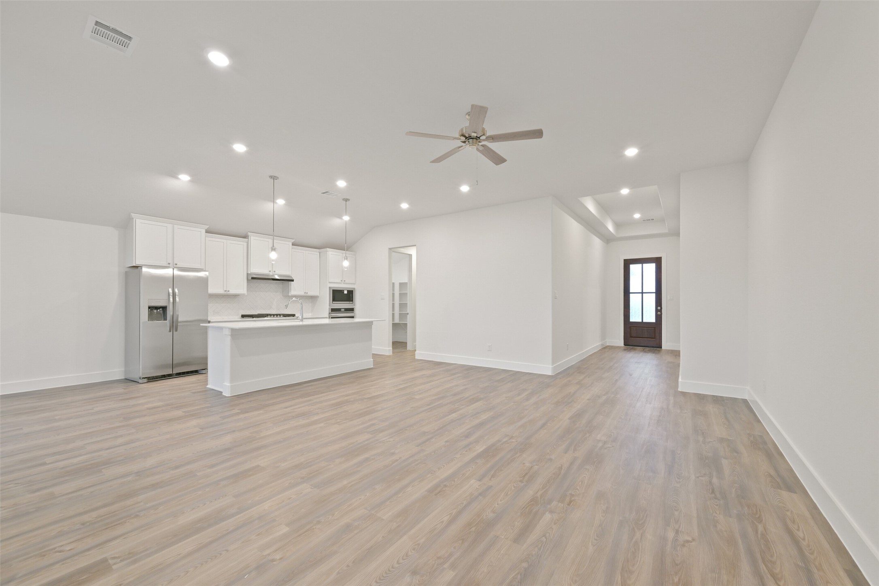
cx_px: 440
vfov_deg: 81.2
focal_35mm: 14
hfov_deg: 104.3
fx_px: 342
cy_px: 293
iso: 200
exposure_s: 1/6
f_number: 8
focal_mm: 14
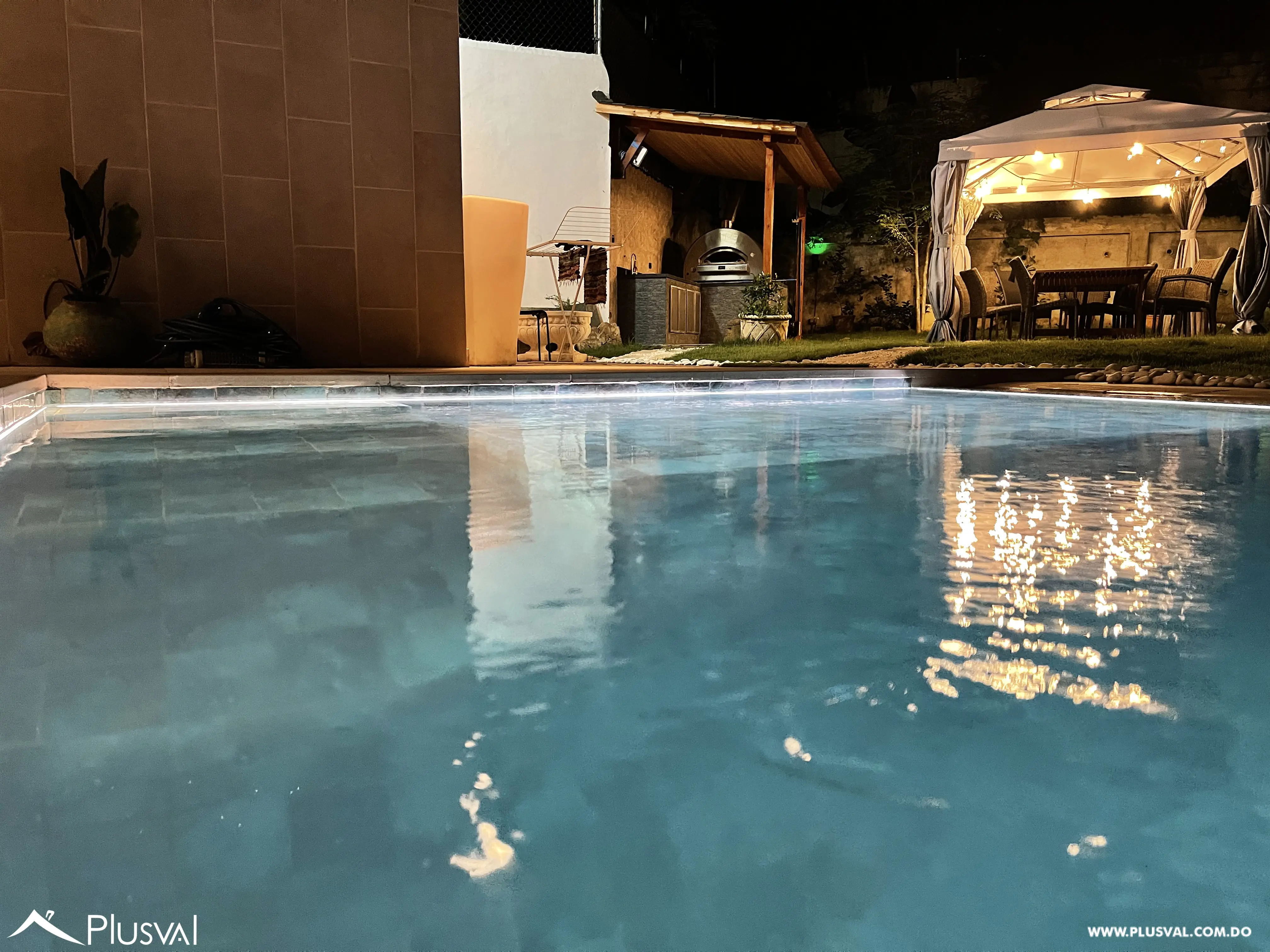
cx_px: 635
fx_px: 954
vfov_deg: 53.1
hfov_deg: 67.3
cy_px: 476
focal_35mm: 26
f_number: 1.6
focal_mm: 5.1
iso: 1000
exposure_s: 1/24
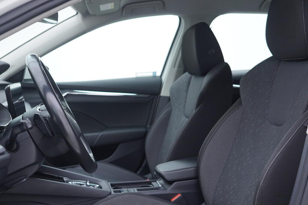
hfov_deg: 43.6
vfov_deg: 29.7
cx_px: 144
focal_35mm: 45
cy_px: 128
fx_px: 385
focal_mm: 24
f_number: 2.8
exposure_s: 1/40
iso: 125
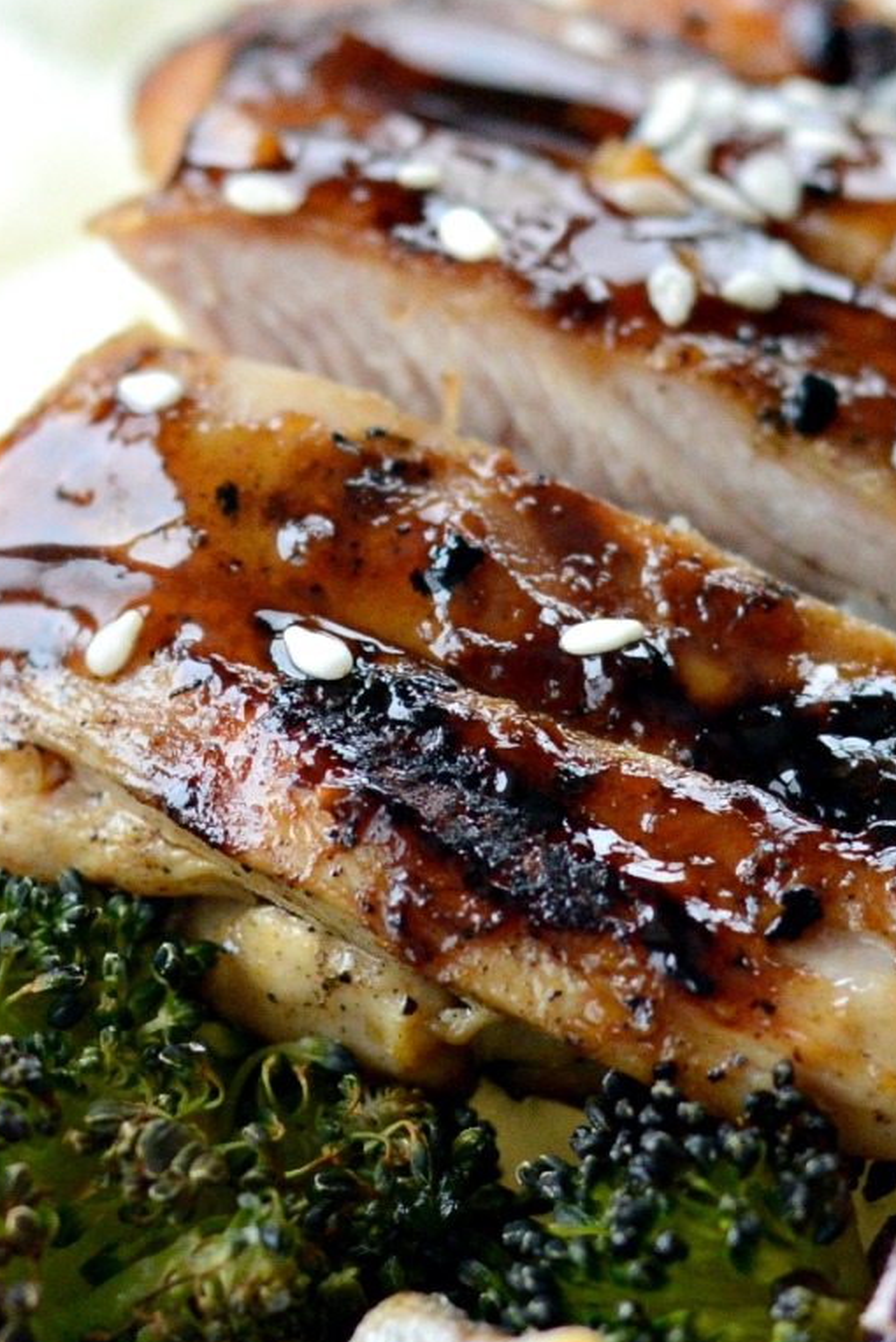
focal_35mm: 217
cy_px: 768
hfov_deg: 6.3
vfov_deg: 9.5
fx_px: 8093
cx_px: 516
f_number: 3.2
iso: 1800
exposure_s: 1/1000
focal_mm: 50
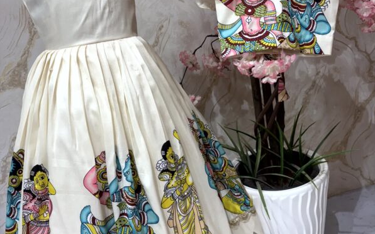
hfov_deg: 52.8
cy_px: 104
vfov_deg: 34.4
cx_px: 188
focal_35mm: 37
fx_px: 378
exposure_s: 1/100
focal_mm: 5.96
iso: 50
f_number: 1.6
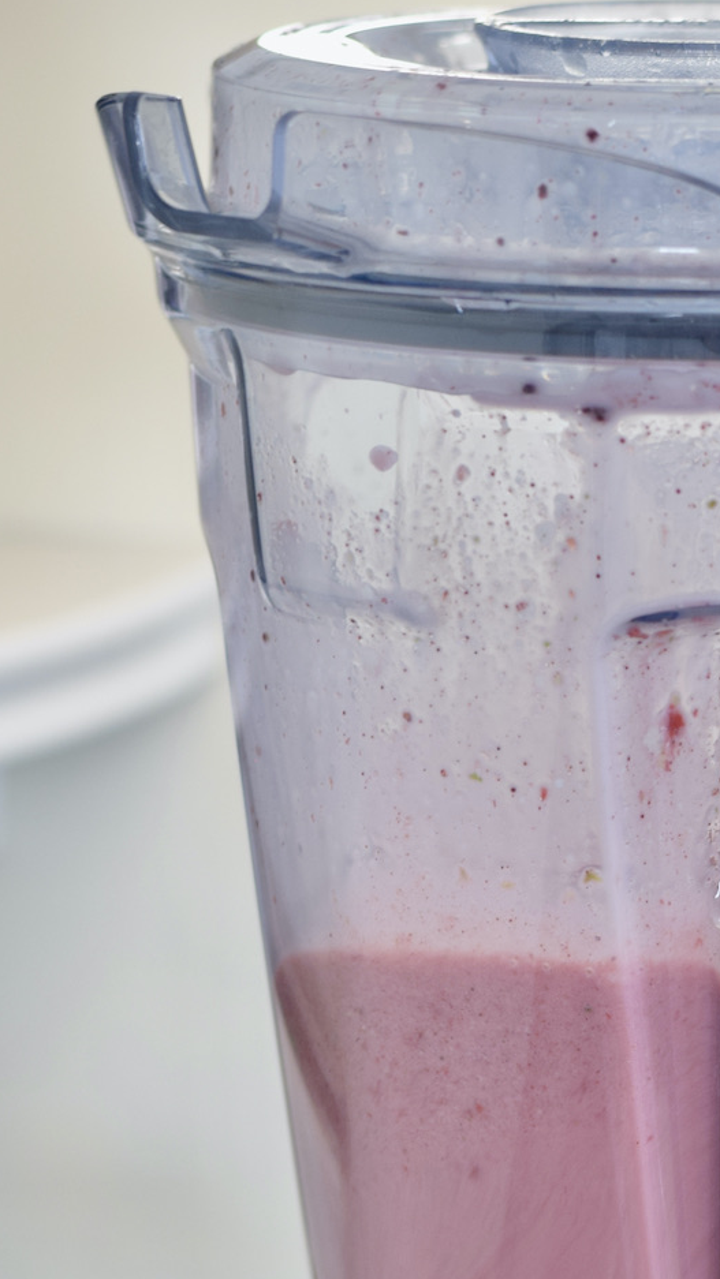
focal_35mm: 151
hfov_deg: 8.0
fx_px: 5125
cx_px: 779
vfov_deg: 14.1
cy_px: 1178
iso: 400
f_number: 4
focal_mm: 50
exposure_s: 1/50
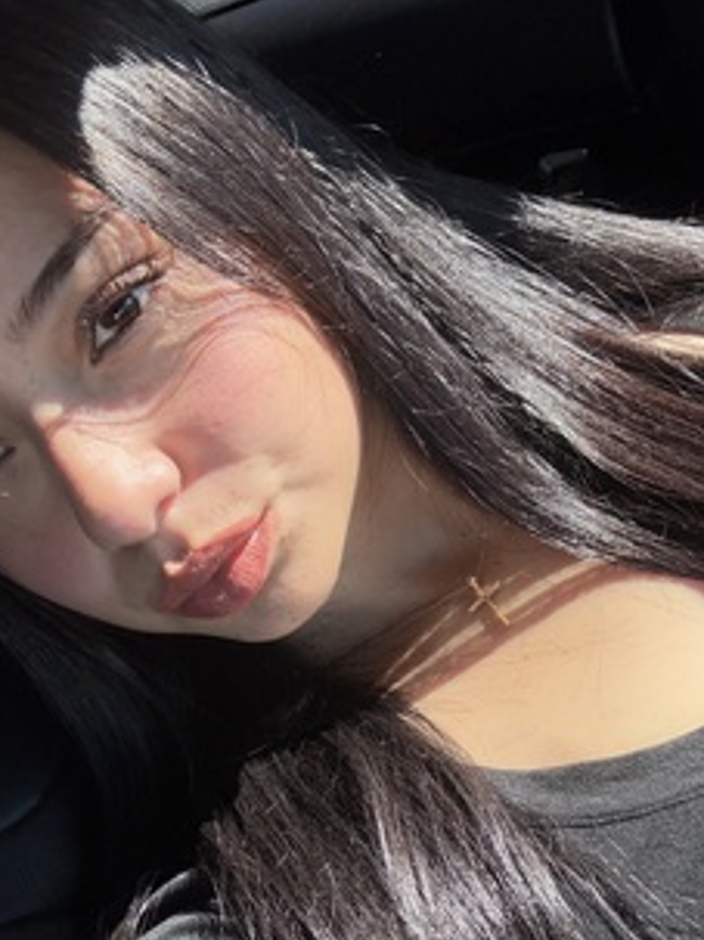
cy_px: 701
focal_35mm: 38
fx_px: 1031
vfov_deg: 47.2
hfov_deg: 37.6
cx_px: 395
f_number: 1.9
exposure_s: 1/365
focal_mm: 2.69
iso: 25
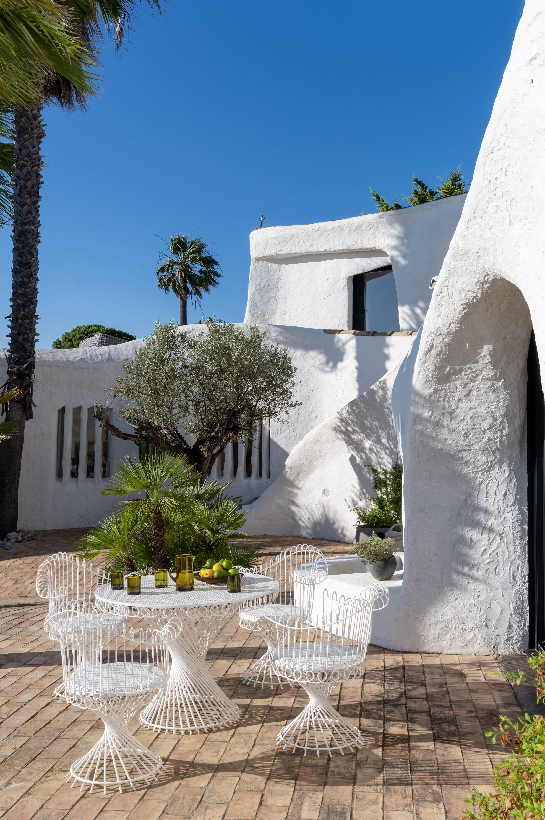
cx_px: 272
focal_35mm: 35
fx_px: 796
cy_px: 410
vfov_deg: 54.5
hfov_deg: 37.8
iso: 800
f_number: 16
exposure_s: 1/640
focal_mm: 35
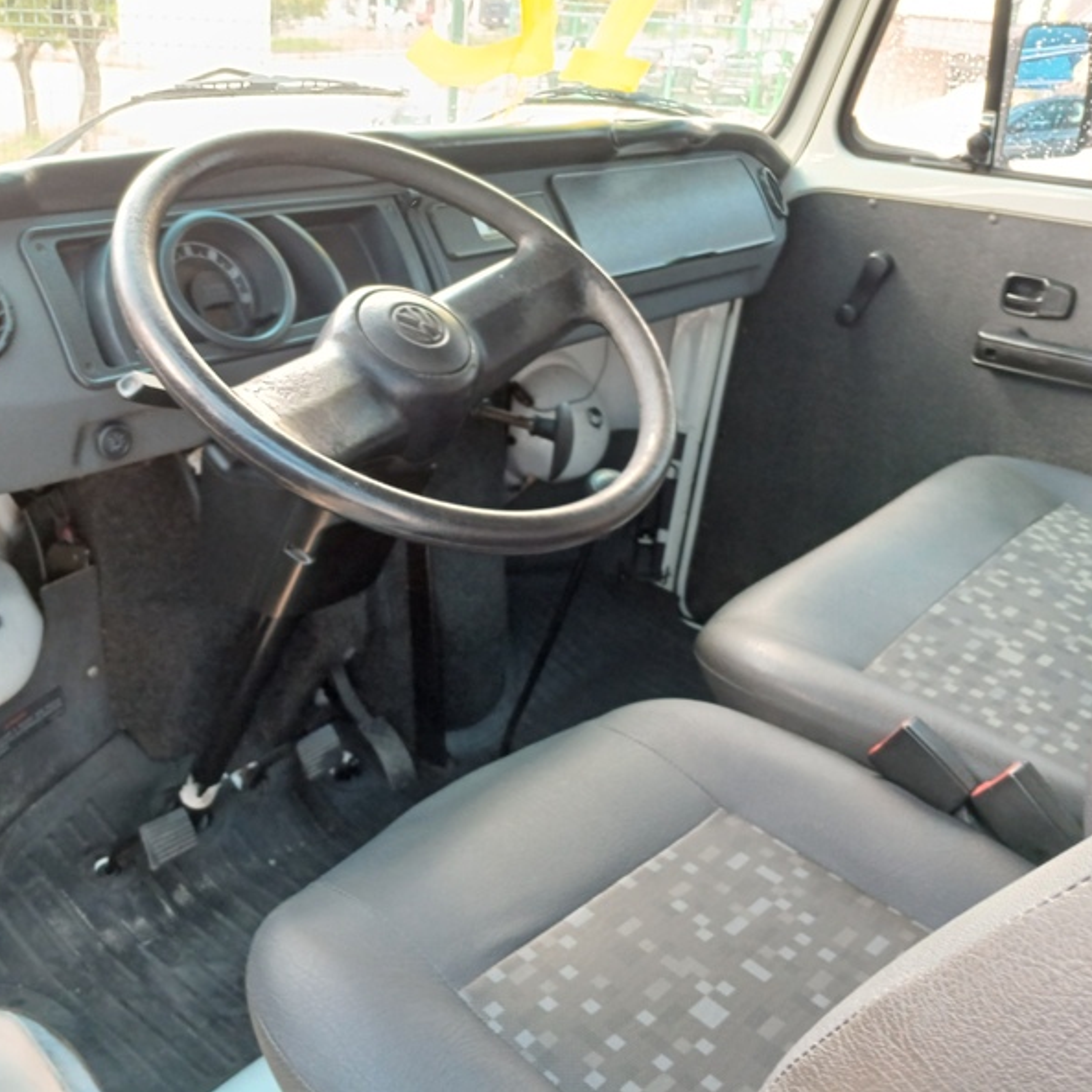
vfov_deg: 52.5
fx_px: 1106
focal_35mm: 31
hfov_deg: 52.3
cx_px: 462
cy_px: 545
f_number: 1.8
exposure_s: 1/30
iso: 250
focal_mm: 3.98
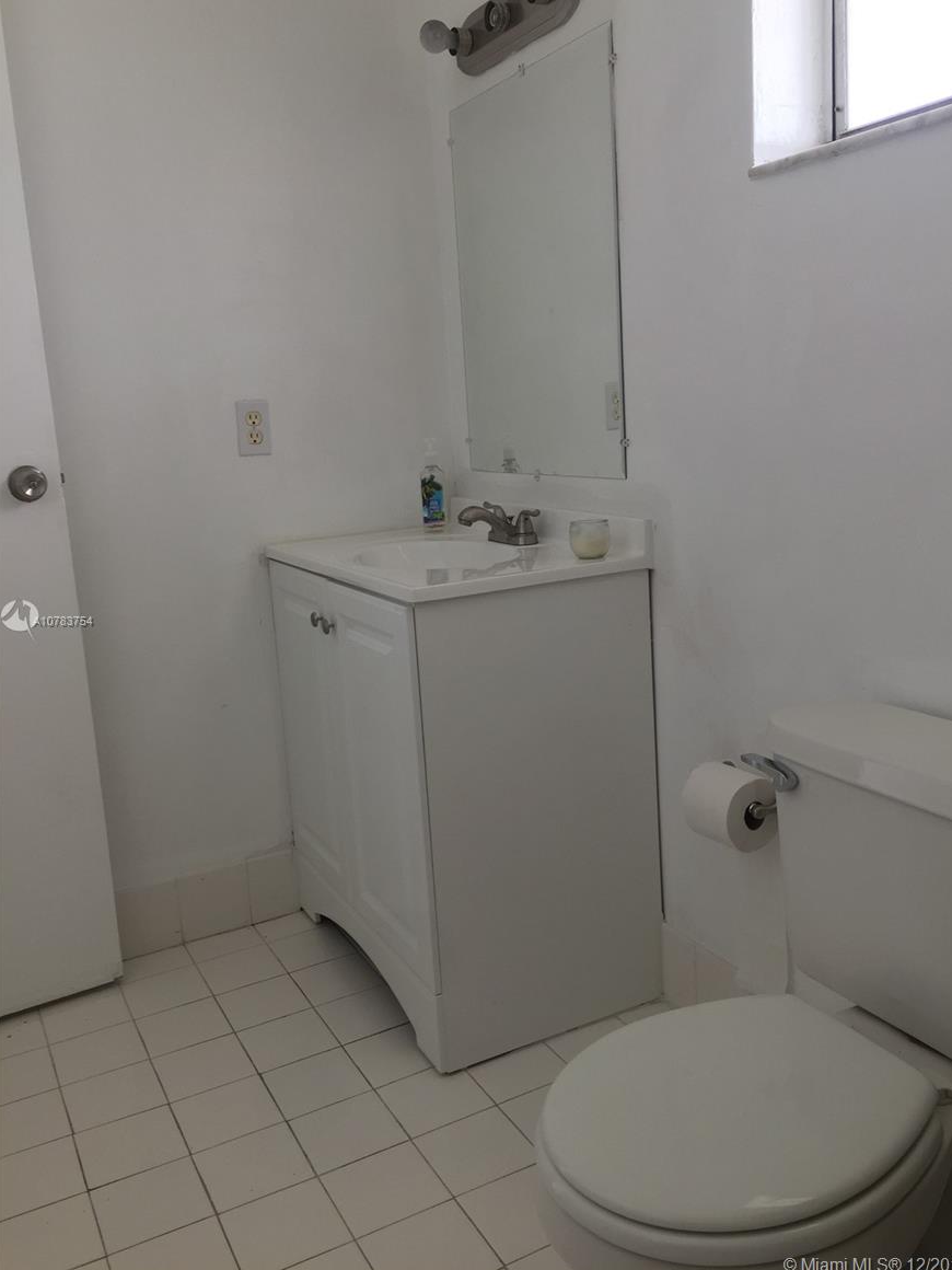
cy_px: 622
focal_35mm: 30
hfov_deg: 46.8
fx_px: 1100
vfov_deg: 60.0
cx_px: 488
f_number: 2.2
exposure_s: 1/60
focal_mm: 4.15
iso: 40
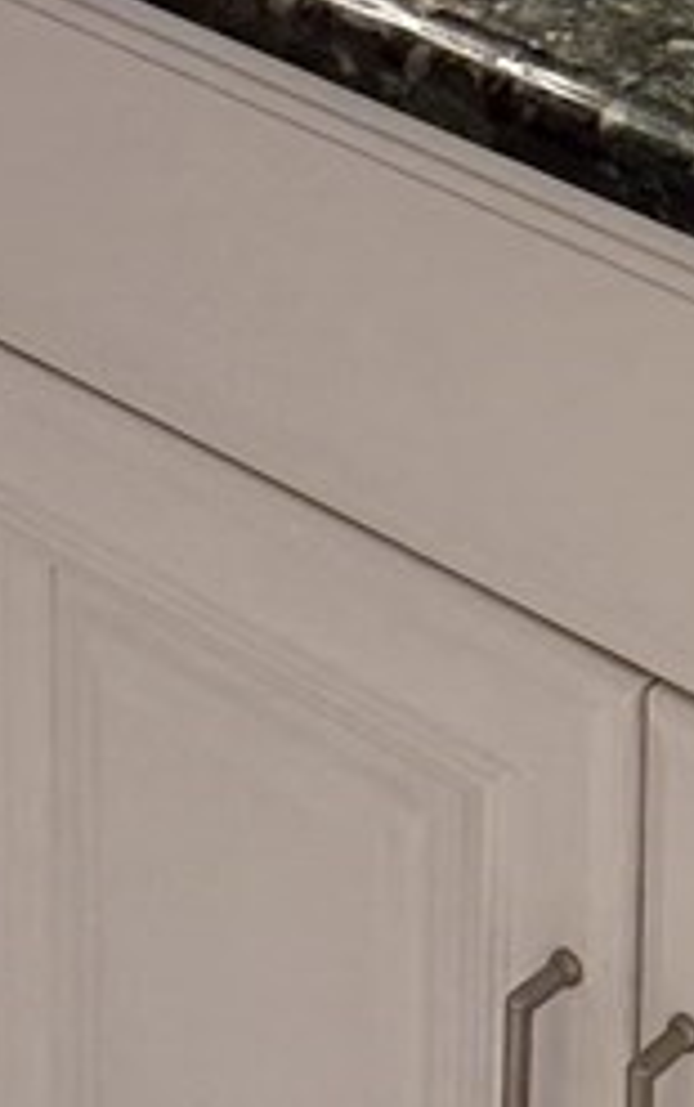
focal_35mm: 158
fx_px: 4768
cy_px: -999
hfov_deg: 8.3
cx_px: 184
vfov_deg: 12.0
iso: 100
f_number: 1.78
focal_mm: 6.76
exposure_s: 1/120
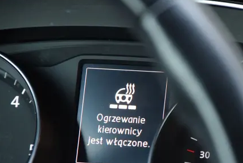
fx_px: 3038
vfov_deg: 3.1
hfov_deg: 4.6
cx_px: 160
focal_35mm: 450
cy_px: 108
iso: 1600
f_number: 6.3
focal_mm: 200
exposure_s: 1/80
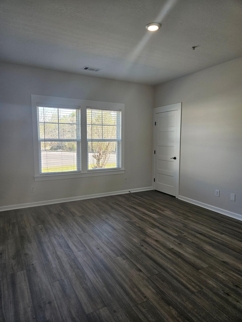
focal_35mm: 23
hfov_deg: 58.9
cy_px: 161
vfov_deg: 73.9
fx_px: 214
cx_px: 121
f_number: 1.8
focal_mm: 5.4
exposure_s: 1/120
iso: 100
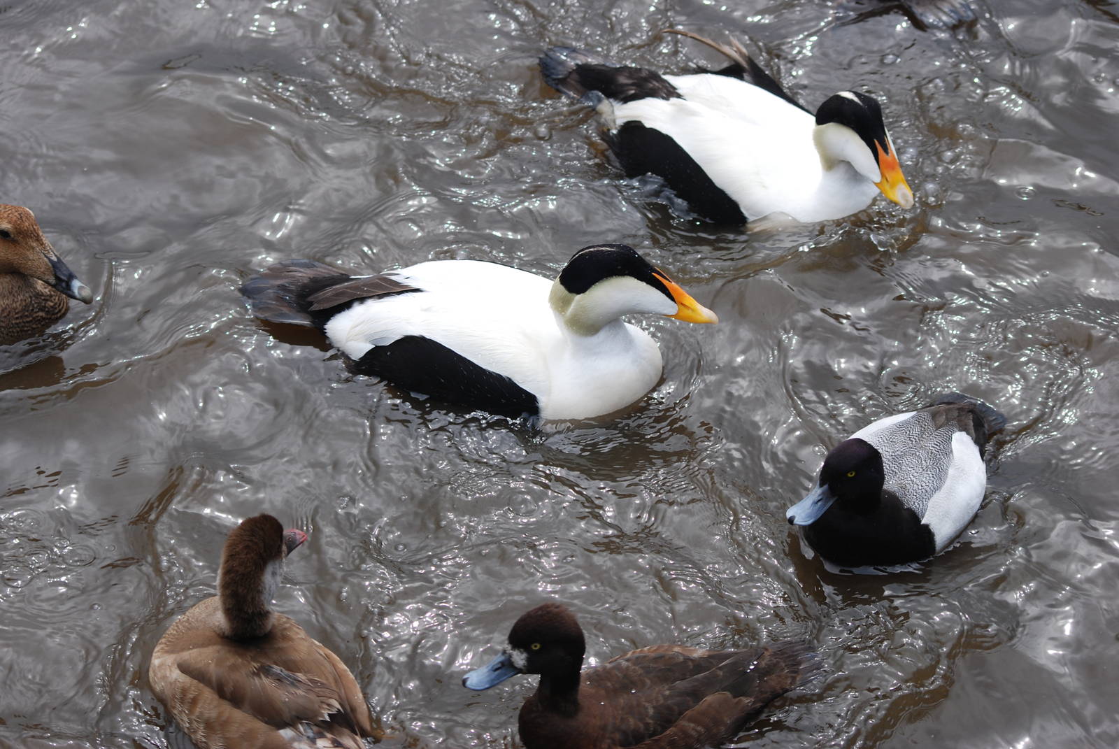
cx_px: 560
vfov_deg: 13.1
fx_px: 3268
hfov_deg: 19.4
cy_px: 374
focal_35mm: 105
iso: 180
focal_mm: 70
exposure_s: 1/500
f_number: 5.6
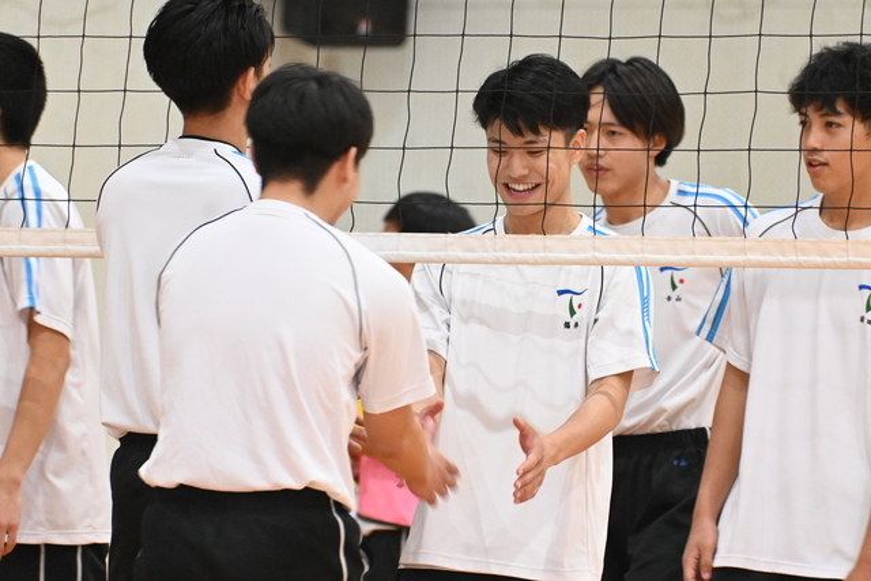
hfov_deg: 6.2
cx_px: 436
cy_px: 290
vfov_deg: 4.2
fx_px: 7985
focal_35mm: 330
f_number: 5.6
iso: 7200
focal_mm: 220
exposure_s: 1/125
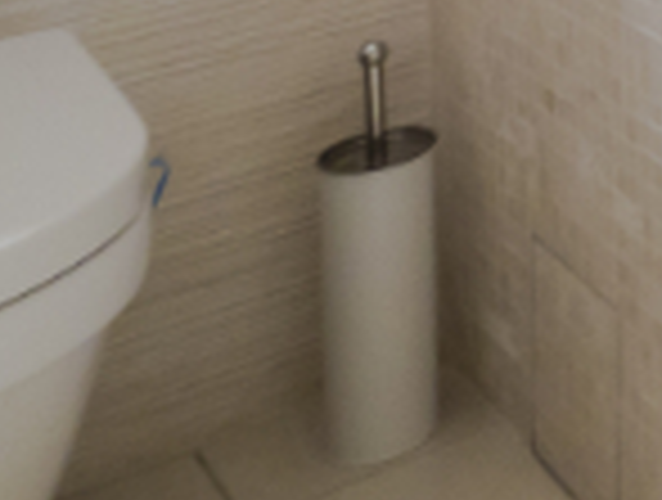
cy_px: -680
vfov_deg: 12.5
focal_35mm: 95
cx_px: 1590
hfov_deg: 14.1
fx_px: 1821
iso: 400
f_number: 4
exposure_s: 1/13
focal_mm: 7
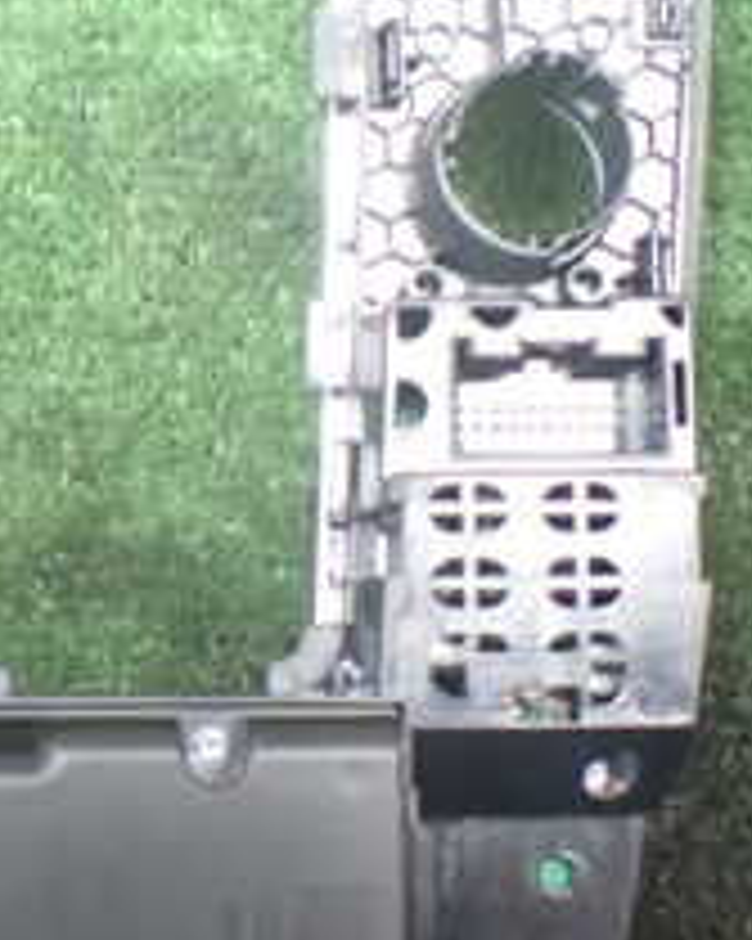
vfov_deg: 22.7
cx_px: -23
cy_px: 414
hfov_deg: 17.8
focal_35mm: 84
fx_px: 2339
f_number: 2.3
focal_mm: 5.4
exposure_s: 1/30
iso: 1250
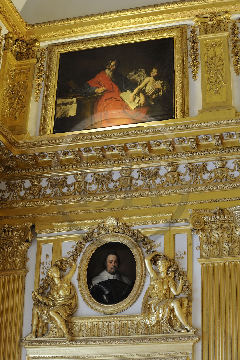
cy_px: 180
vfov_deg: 28.9
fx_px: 701
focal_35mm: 70
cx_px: 120
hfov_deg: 19.4
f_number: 8
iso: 200
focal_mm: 70
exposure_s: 2.5
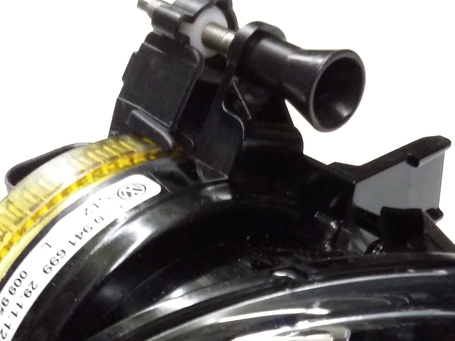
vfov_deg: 20.3
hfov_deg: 27.8
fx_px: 920
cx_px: 250
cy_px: 353
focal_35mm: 70
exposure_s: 1/15
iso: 400
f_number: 2.4
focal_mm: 3.4
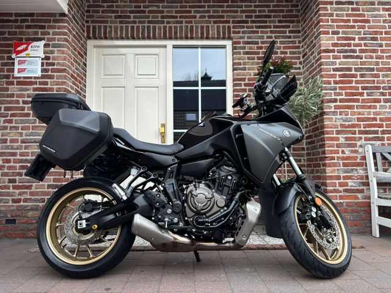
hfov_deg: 67.3
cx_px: 196
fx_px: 294
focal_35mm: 26
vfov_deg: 53.1
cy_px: 146
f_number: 1.6
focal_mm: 5.96
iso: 125
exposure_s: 1/64
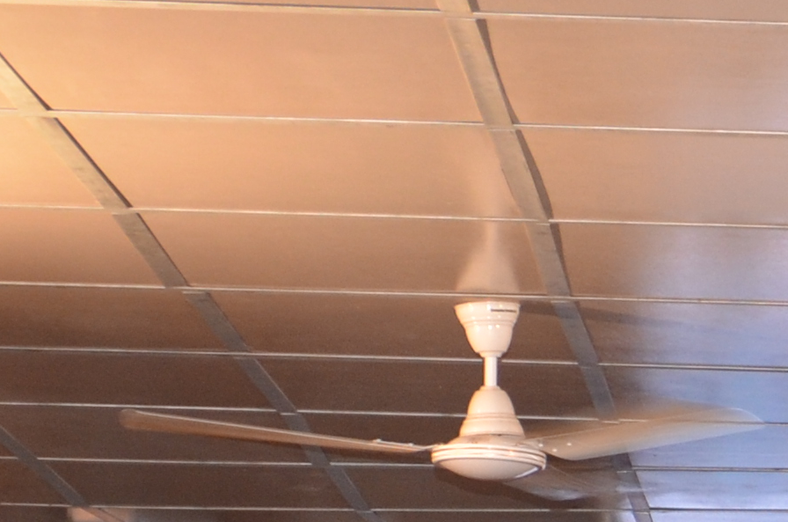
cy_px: 1079
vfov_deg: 6.7
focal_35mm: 198
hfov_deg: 10.0
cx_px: 1256
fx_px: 4324
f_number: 4
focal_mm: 24
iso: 400
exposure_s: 1/60
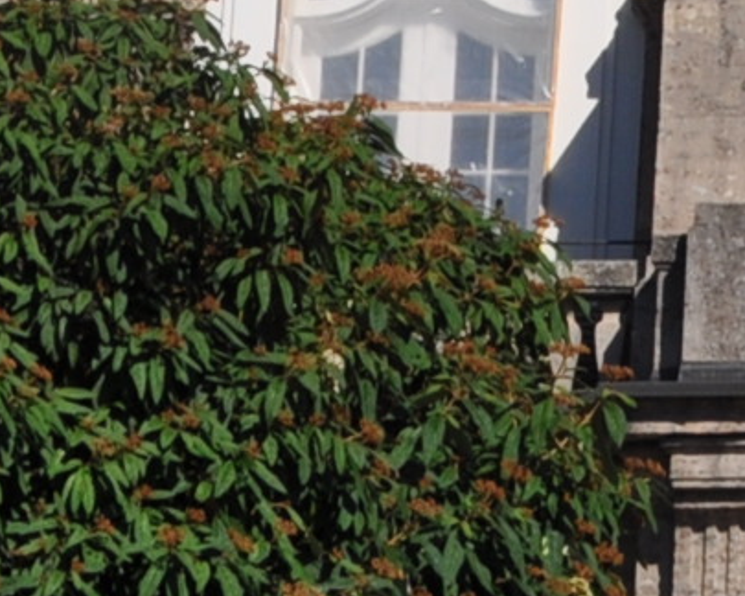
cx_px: 1702
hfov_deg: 5.3
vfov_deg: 4.2
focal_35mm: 357
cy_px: -1278
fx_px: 7872
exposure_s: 1/500
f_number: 11
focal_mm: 32
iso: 200
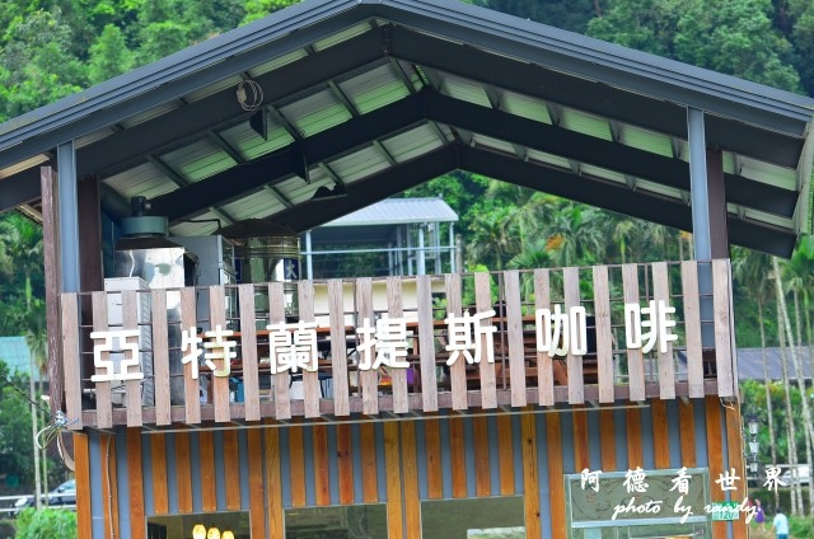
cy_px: 270
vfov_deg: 6.1
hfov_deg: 9.2
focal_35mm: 225
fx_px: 5077
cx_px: 407
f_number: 6.3
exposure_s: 1/30
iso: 140
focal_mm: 150
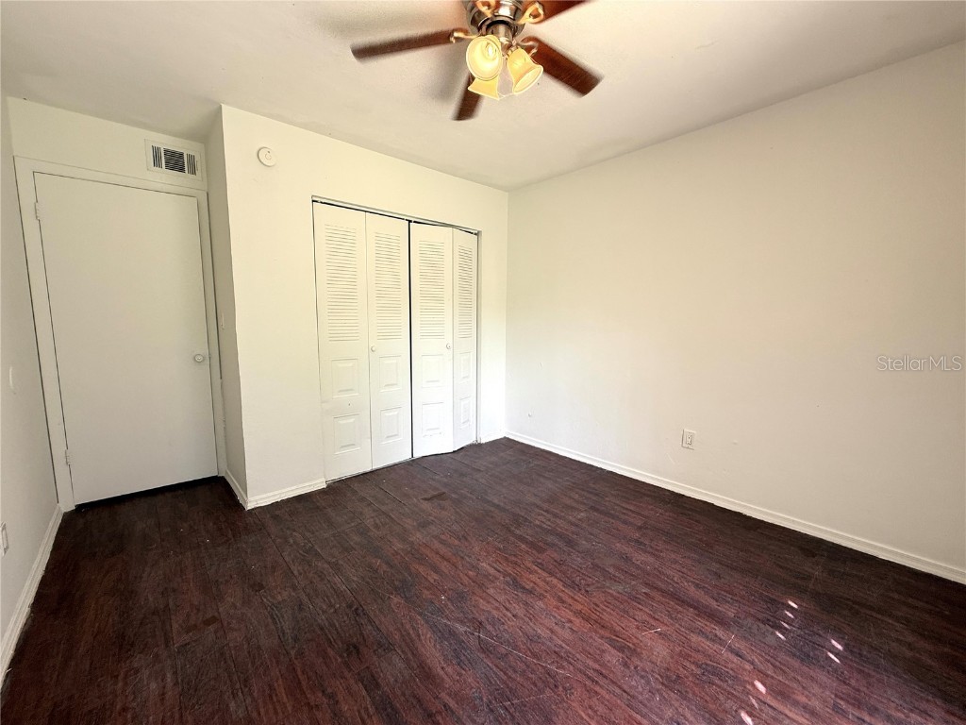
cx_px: 483
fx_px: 391
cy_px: 362
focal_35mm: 14
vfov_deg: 85.7
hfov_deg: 102.1
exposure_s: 1/99
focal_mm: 2.22
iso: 64
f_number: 2.2
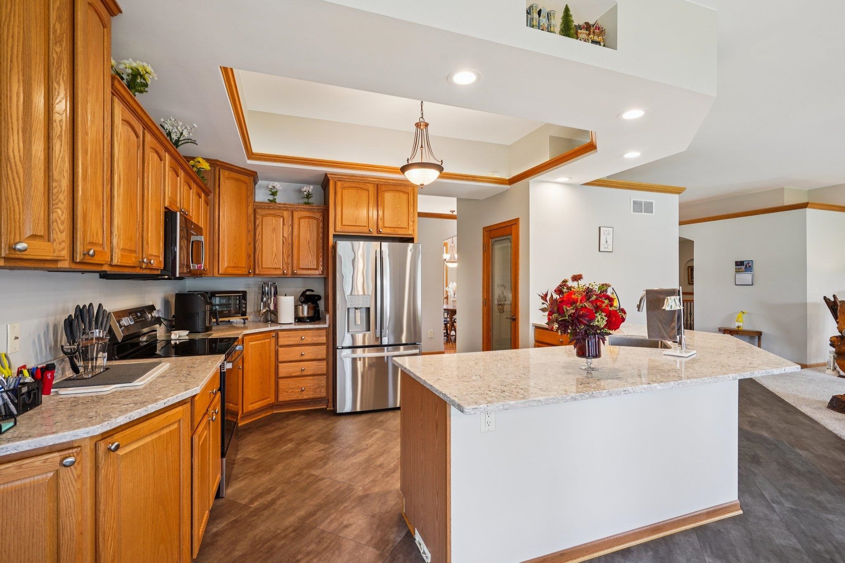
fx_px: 375
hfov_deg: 96.7
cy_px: 282
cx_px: 422
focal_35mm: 16
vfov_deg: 73.7
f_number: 8
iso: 400
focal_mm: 16
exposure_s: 1/15
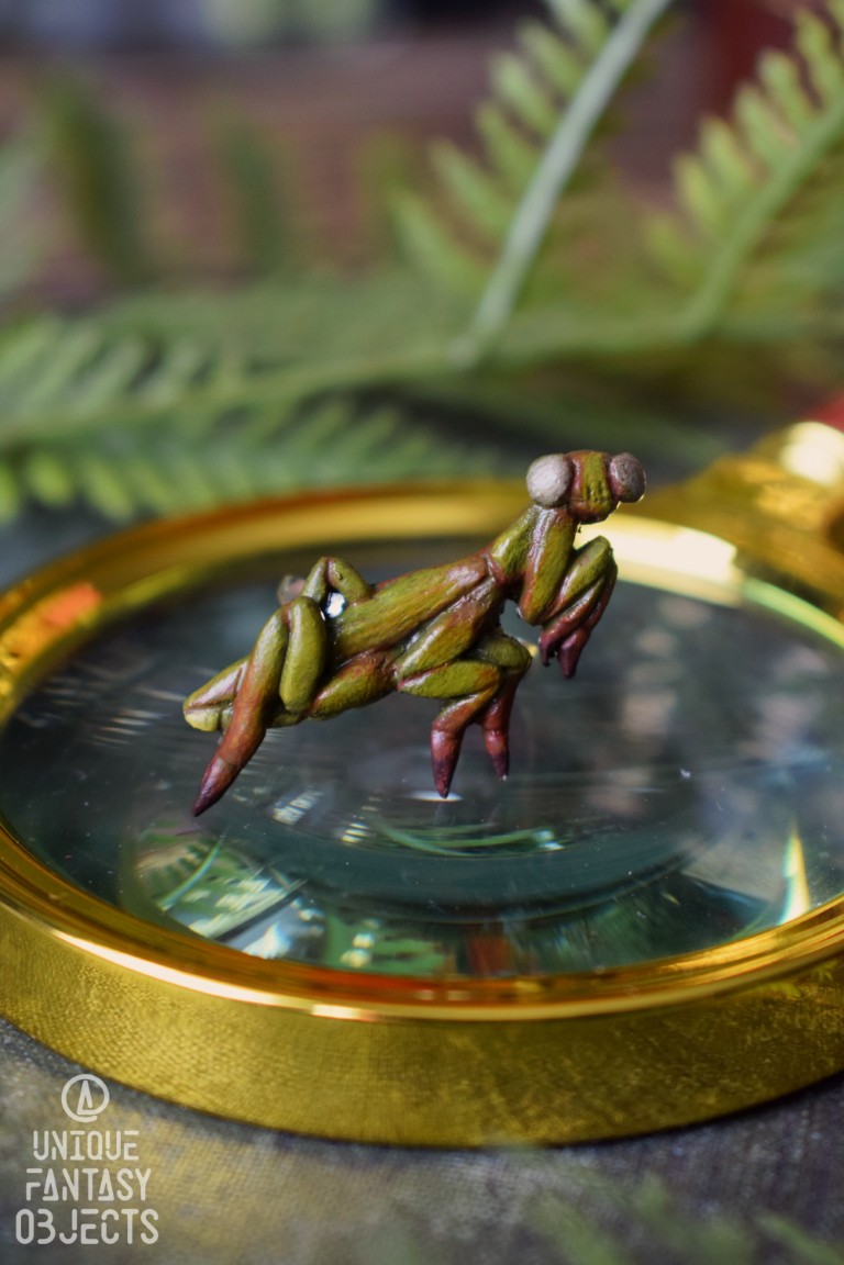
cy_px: 632
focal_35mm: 82
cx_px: 422
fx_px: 2901
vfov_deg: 24.6
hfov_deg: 16.6
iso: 1250
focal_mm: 55
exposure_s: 1/60
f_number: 5.6
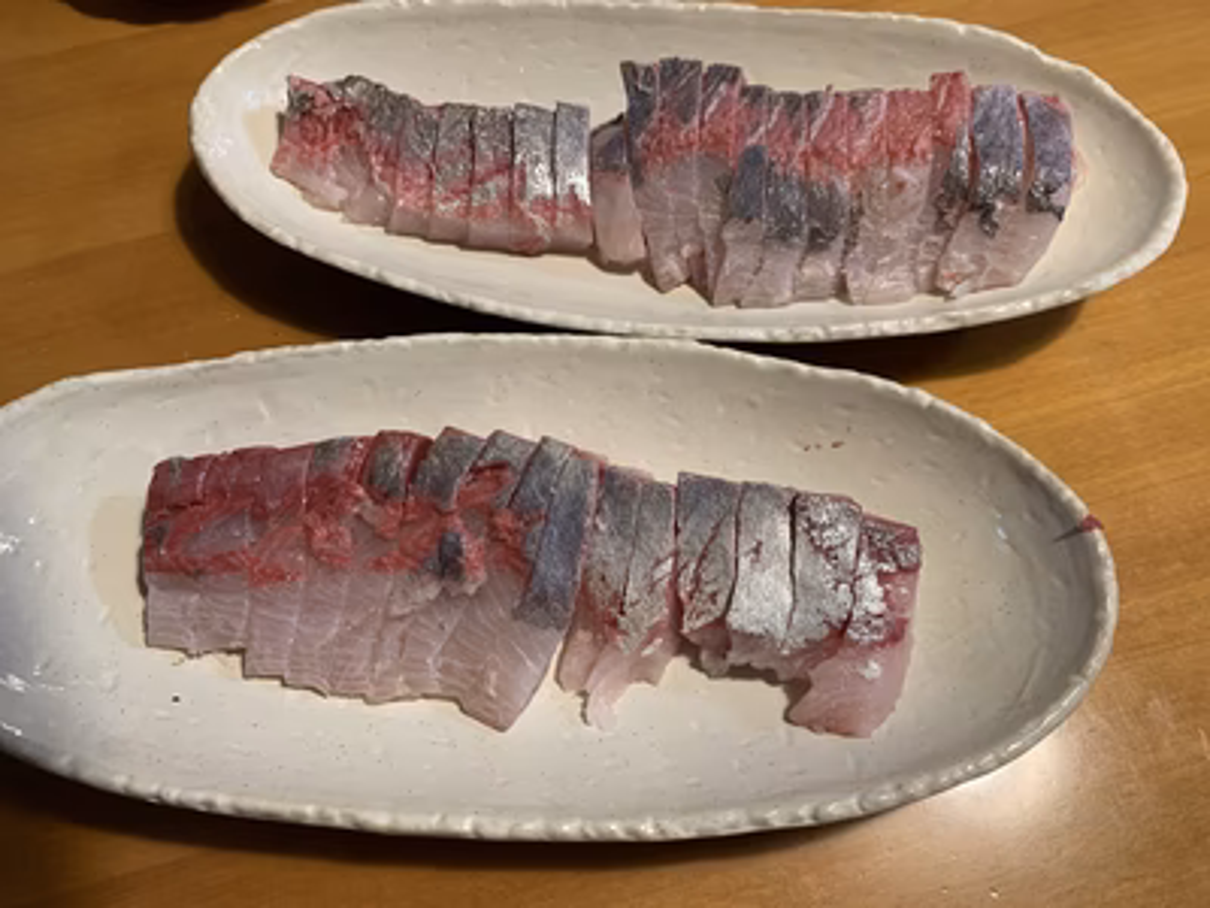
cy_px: 454
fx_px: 909
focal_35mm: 26
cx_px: 605
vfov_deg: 53.1
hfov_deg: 67.3
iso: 125
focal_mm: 4.25
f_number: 1.8
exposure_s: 1/60
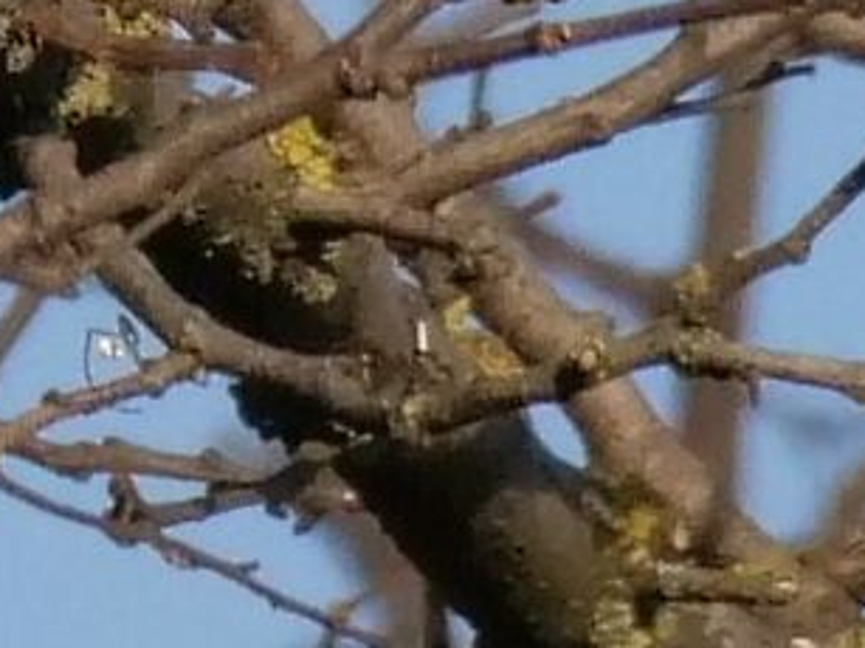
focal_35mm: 6248
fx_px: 156067
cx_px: -1169
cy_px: -806
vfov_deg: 0.2
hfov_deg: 0.3
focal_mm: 400
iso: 800
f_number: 6.3
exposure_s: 1/4000
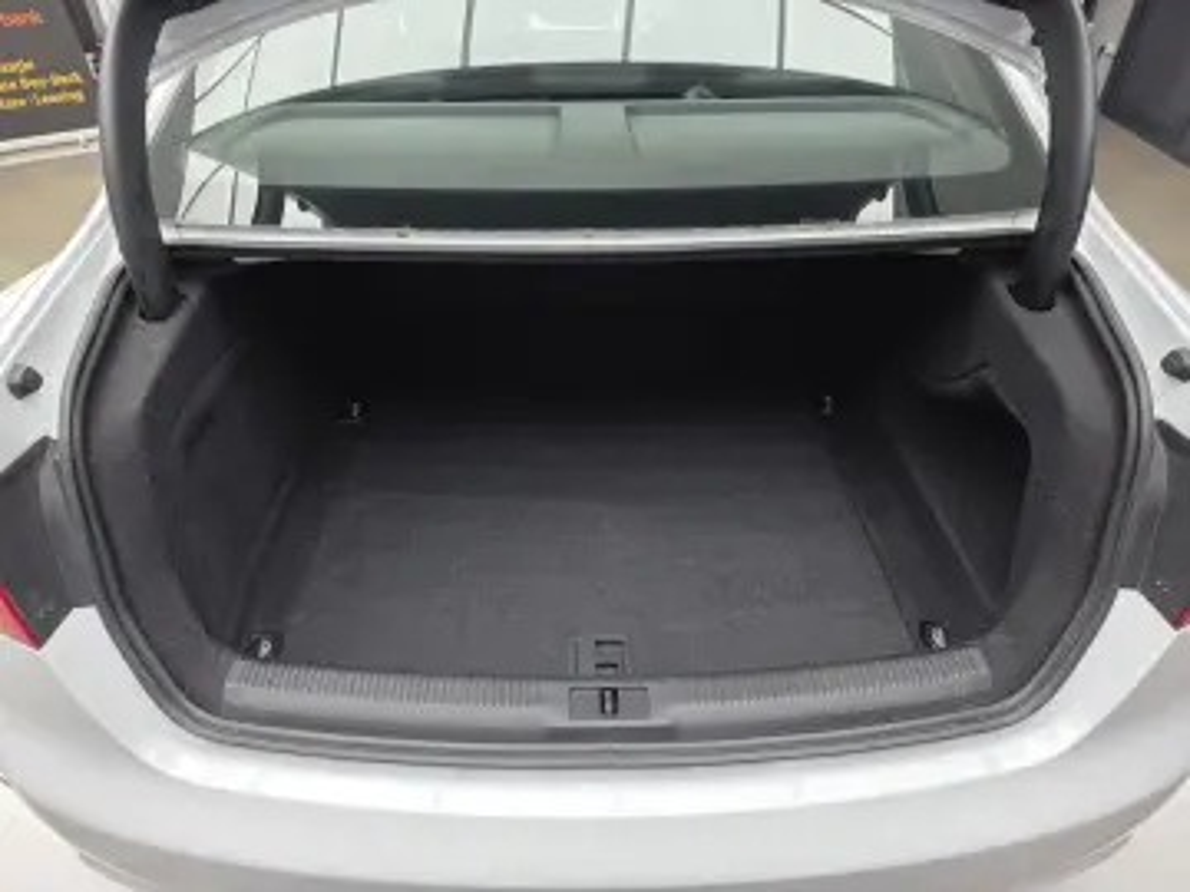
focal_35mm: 23
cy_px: 446
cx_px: 595
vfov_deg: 58.9
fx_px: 791
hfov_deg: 73.9
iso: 40
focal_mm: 6.25
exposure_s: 1/100
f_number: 1.7
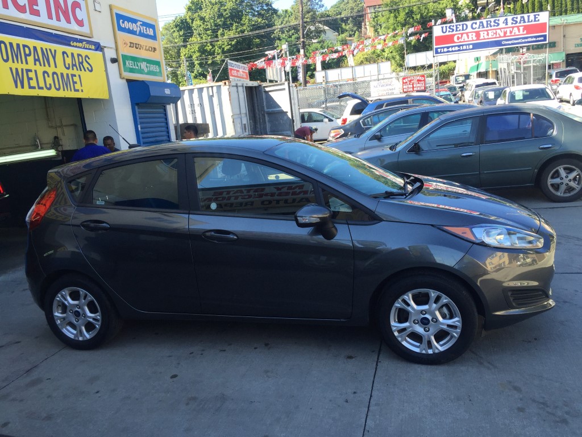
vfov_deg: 48.2
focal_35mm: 29
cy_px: 218
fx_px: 488
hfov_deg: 61.7
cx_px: 291
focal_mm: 4.15
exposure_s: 1/373
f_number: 2.2
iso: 32
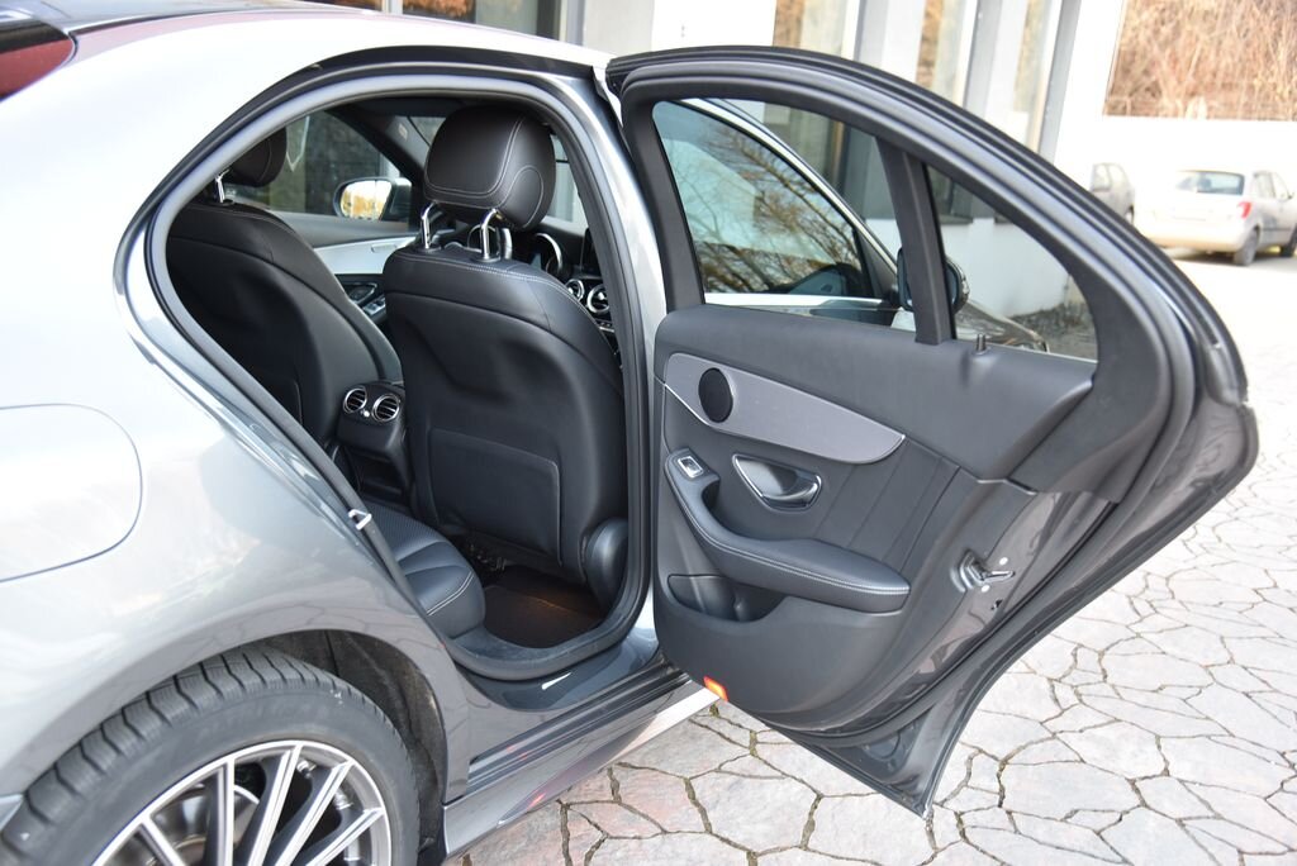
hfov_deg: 58.7
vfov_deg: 41.2
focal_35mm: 32
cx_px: 648
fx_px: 1153
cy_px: 433
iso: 500
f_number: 4
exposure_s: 1/50
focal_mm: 32
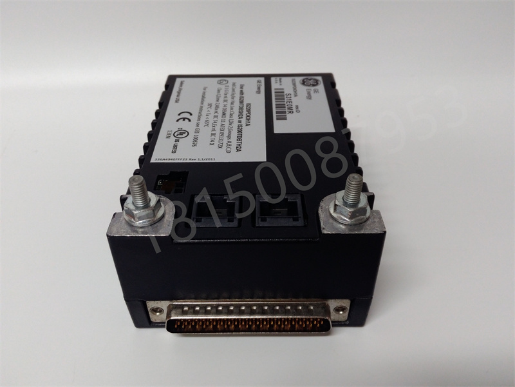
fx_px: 402
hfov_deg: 65.3
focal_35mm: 27
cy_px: 194
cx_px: 258
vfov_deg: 51.4
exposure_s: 1/33
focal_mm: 3.79
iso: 224
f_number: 2
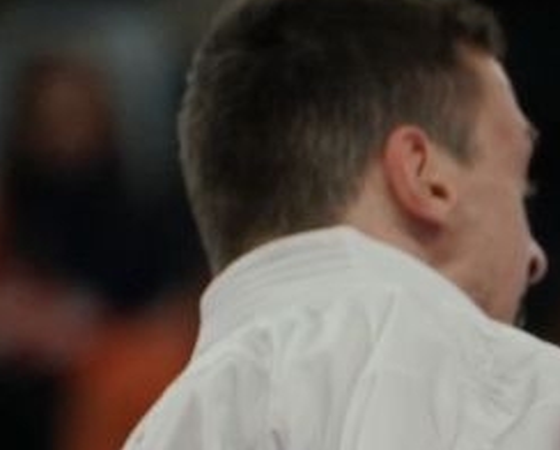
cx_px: 1017
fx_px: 22942
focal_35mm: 1382
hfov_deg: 1.4
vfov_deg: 1.1
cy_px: 985
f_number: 2.8
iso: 1250
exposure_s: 1/1000
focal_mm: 200
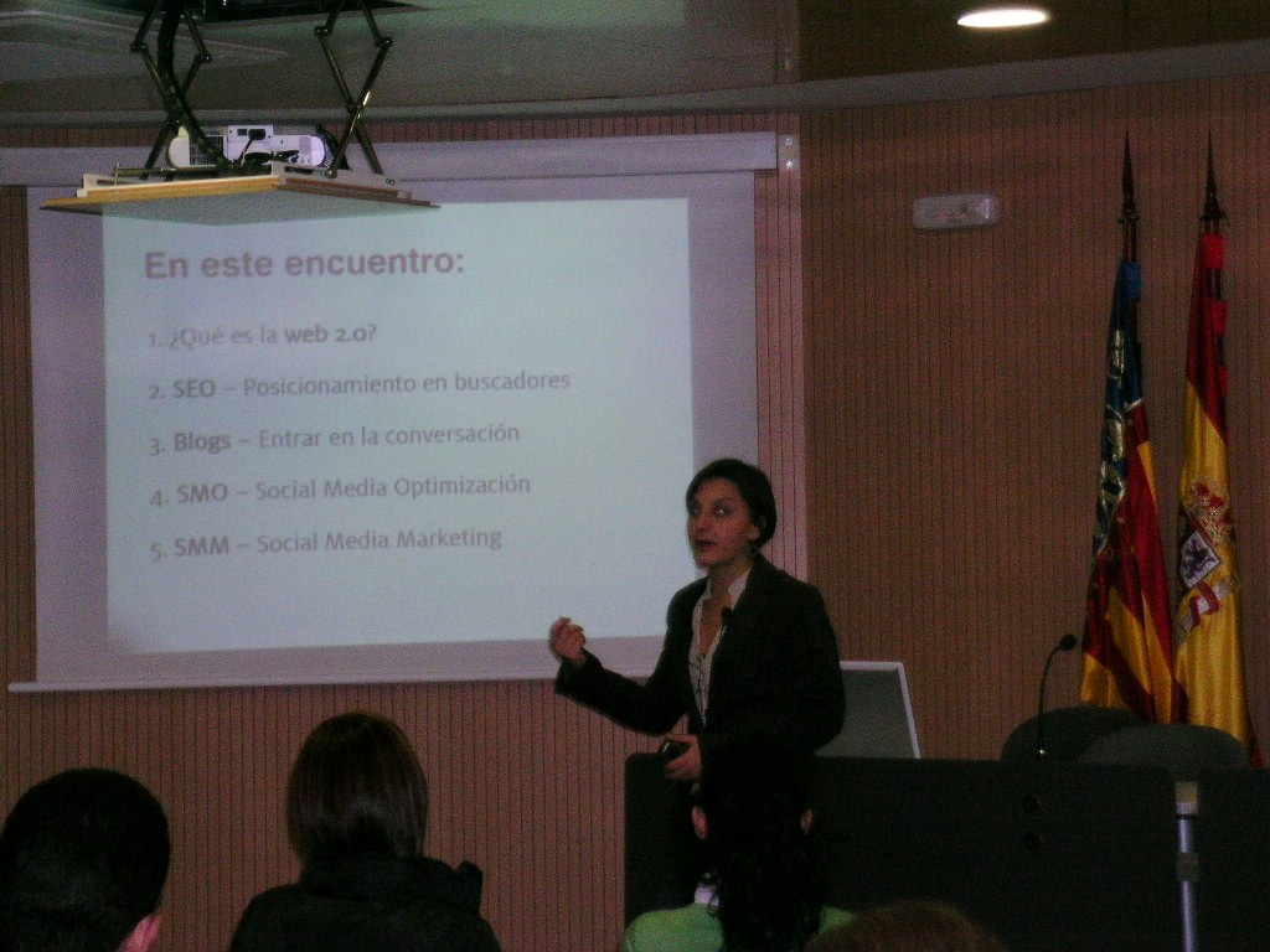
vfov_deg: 12.8
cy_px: 476
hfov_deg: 17.0
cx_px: 635
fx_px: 4256
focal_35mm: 116
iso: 172
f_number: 4.6
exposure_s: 1/121
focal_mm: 24
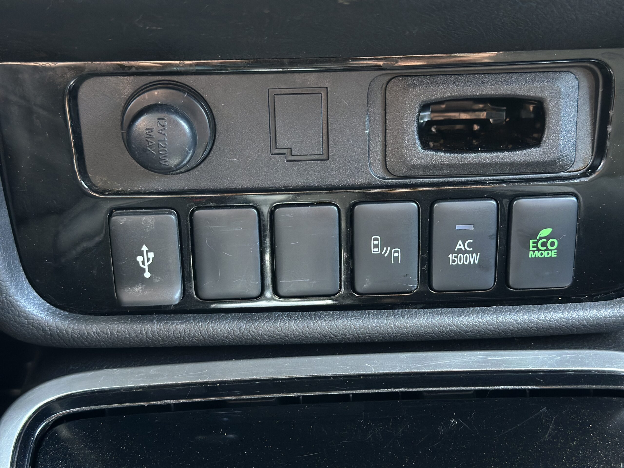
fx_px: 865
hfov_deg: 39.7
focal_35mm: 48
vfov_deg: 30.3
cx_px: 312
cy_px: 234
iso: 400
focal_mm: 6.86
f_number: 1.78
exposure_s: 1/40
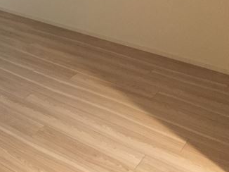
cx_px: 10
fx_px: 377
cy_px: 47
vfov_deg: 25.4
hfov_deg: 31.7
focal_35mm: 57
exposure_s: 1/15
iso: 250
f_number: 2.2
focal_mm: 4.15
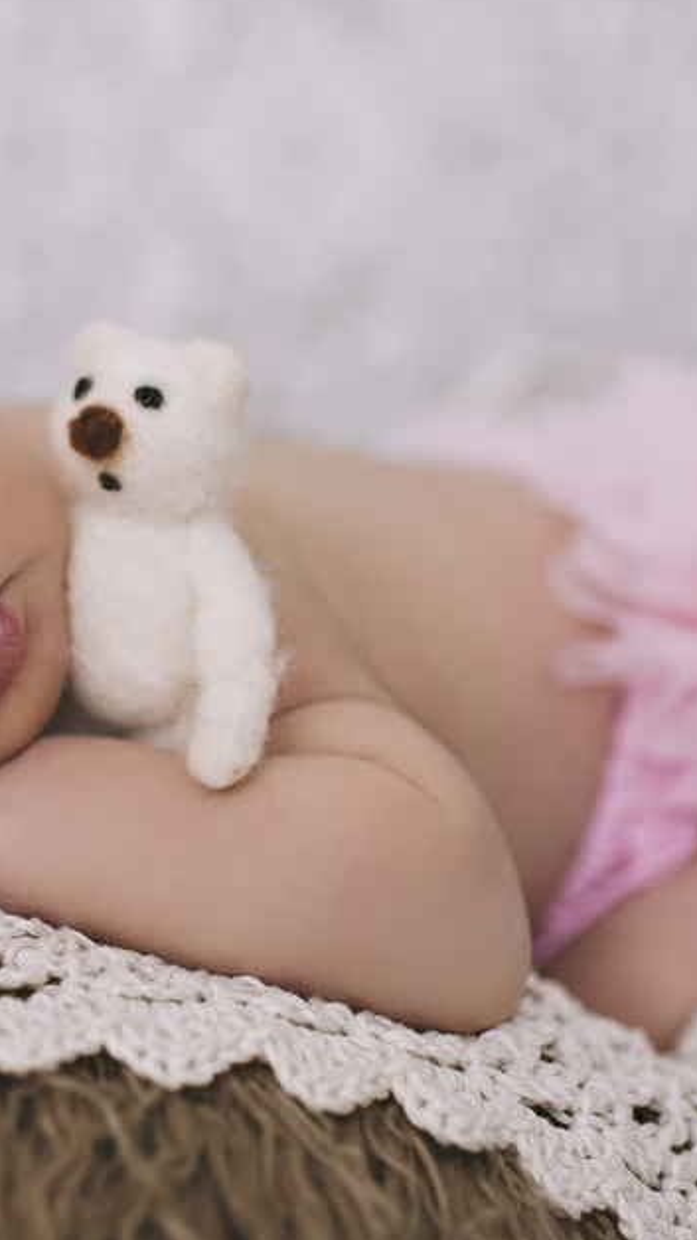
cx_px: 170
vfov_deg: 30.1
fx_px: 2301
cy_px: 490
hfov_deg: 17.1
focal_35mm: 70
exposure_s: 1/200
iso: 200
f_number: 2.2
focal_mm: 35
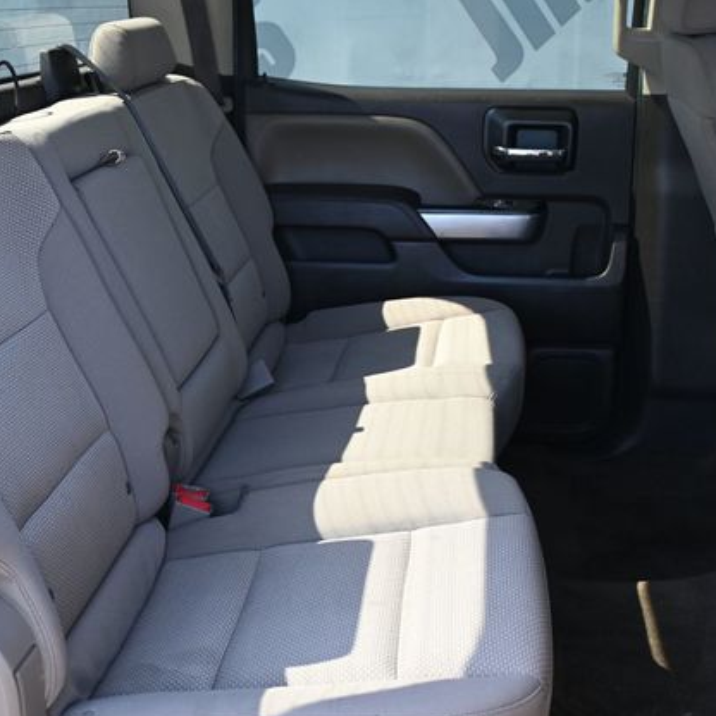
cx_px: 265
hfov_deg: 35.2
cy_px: 360
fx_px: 1123
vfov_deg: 35.4
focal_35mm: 48
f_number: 4.2
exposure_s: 1/160
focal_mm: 24.5
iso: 400
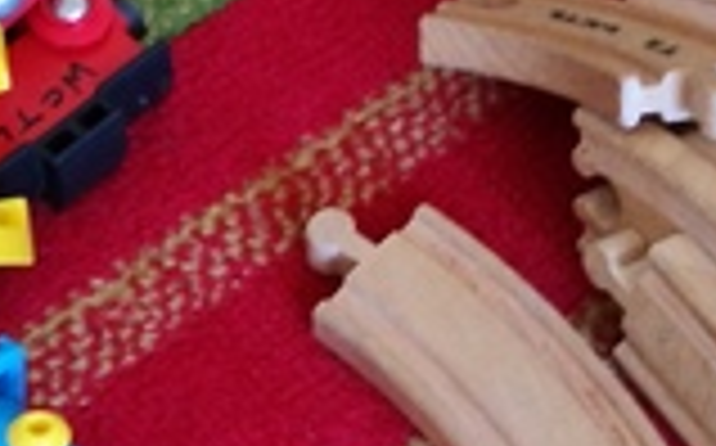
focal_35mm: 144
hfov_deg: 14.5
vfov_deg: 9.1
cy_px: 126
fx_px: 2807
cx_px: 567
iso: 160
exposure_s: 1/40
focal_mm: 4.5
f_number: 2.2
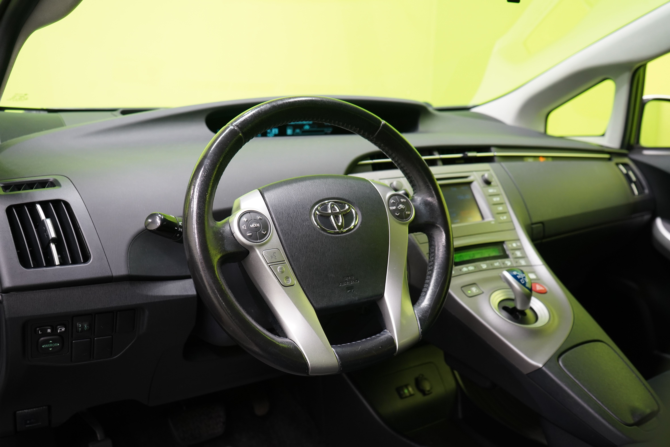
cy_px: 224
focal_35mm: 33
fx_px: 614
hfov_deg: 57.2
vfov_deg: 40.0
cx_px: 335
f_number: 5.6
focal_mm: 33
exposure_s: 1/20
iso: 1250
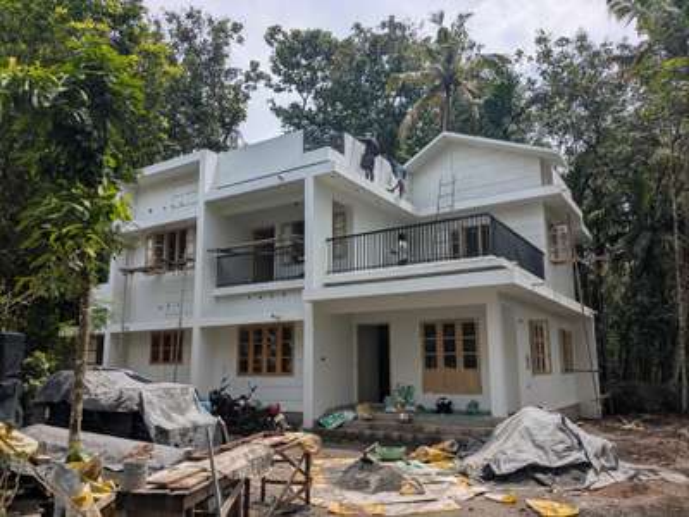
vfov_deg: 51.4
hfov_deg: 65.3
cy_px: 258
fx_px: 537
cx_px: 344
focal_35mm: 27
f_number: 1.73
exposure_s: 1/3344
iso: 41
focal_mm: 4.38
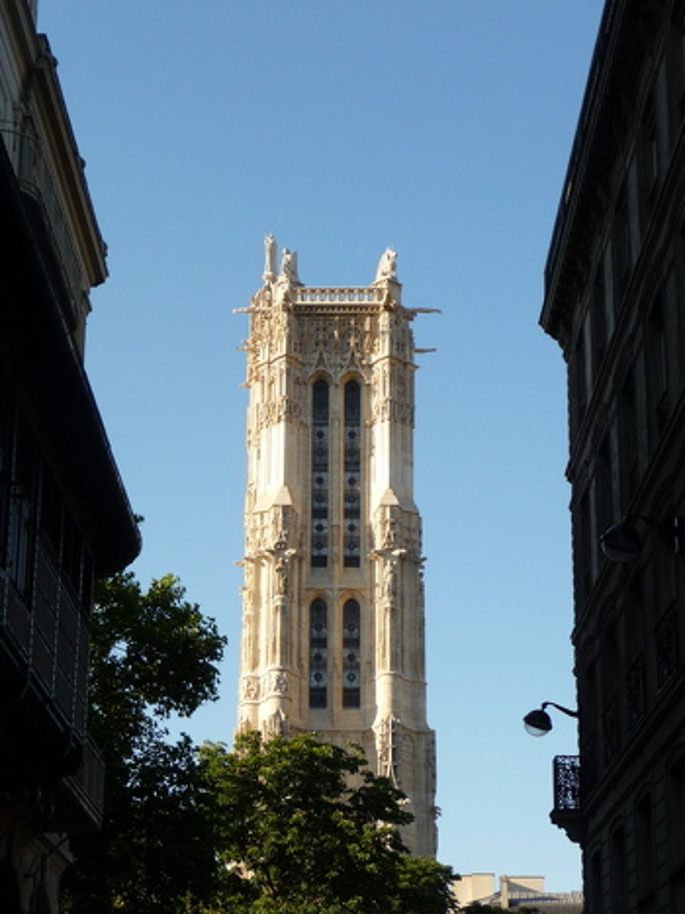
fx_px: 1848
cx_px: 251
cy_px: 568
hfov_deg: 21.0
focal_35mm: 70
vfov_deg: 27.7
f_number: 4.3
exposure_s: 1/400
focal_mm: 9.3
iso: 100
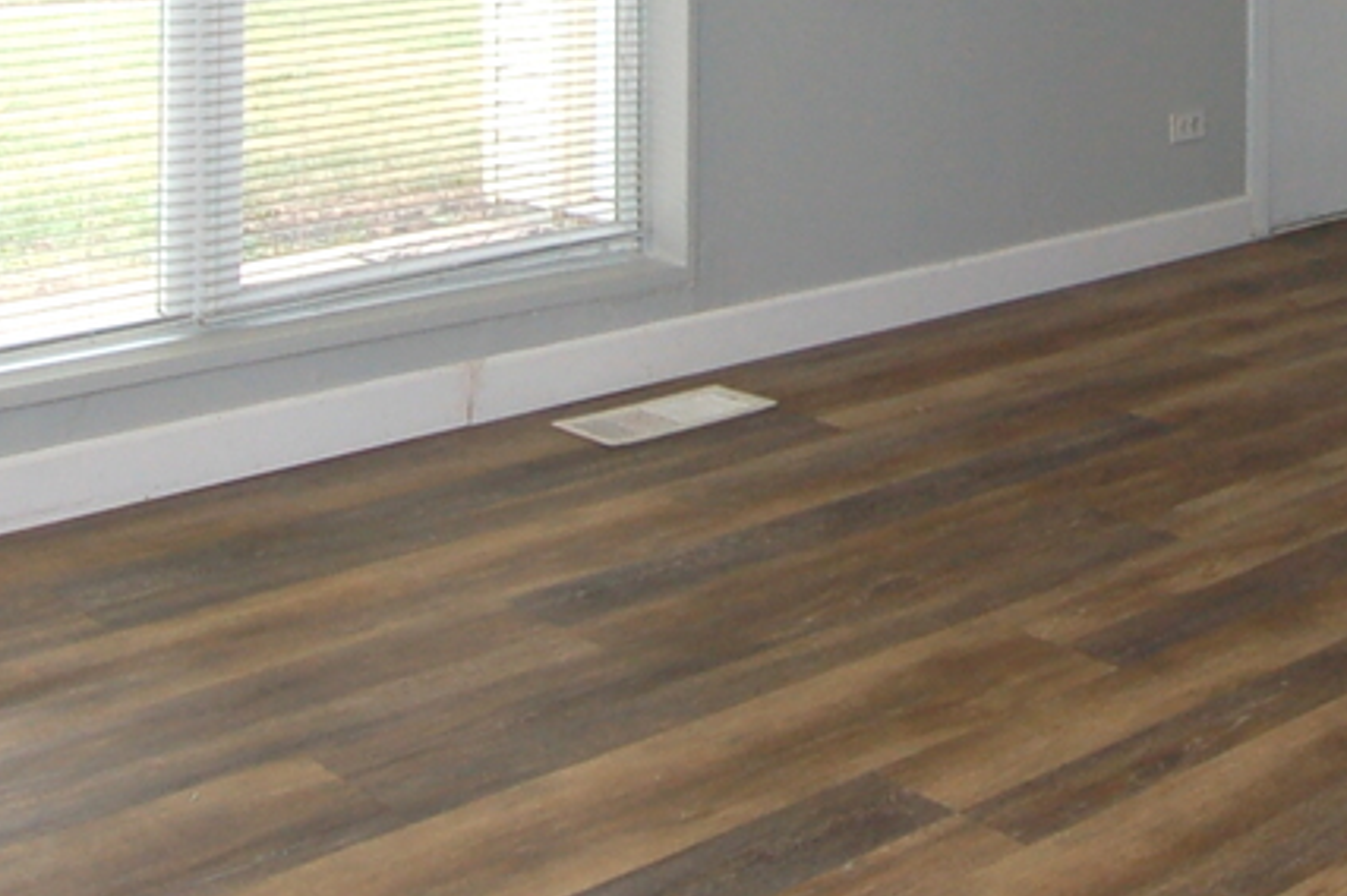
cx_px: 1164
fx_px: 2131
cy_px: -278
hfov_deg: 33.6
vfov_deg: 21.4
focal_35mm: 57
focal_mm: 10
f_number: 4
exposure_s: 1/60
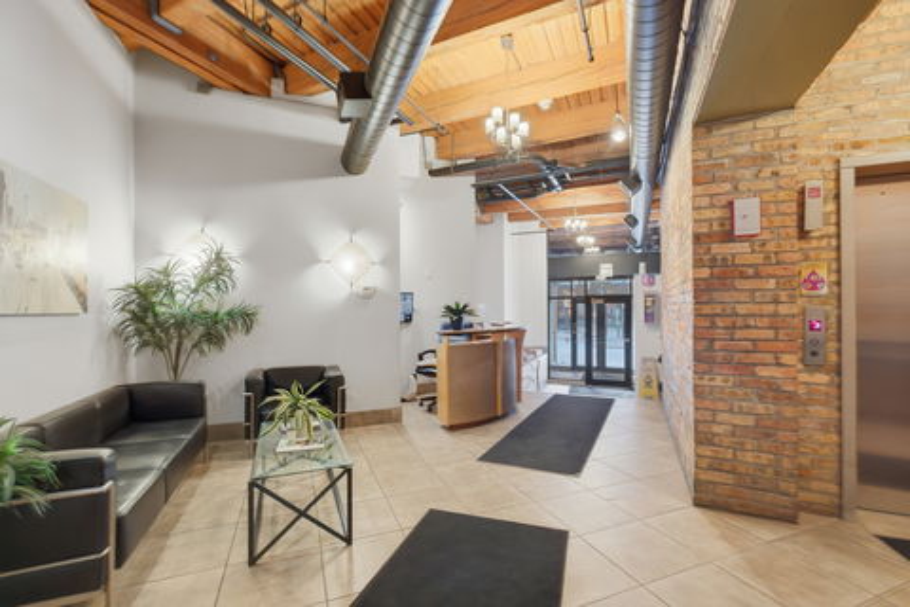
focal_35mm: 15
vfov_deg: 77.3
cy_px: 304
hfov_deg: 100.4
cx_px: 455
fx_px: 379
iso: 1250
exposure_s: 1/100
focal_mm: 10
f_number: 5.6
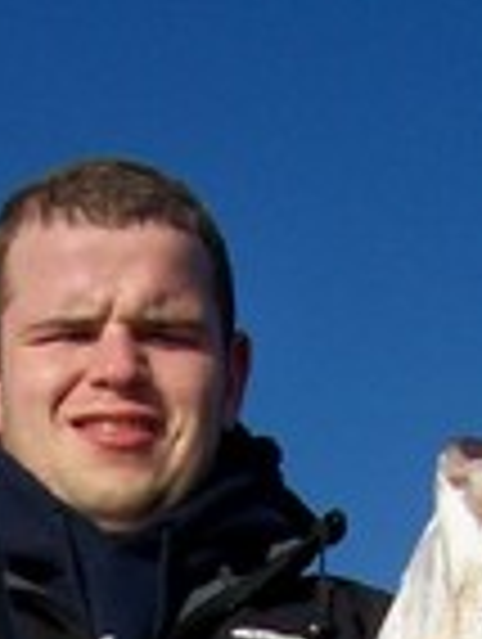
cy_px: 1186
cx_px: 153
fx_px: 2499
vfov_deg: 13.1
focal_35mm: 135
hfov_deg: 11.0
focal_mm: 5.85
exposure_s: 1/640
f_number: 4
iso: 64
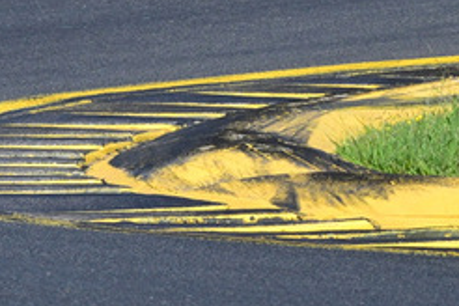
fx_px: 14904
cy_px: -179
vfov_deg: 1.2
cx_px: -228
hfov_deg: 1.8
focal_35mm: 1169
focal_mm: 240
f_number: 11
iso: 500
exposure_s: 1/640
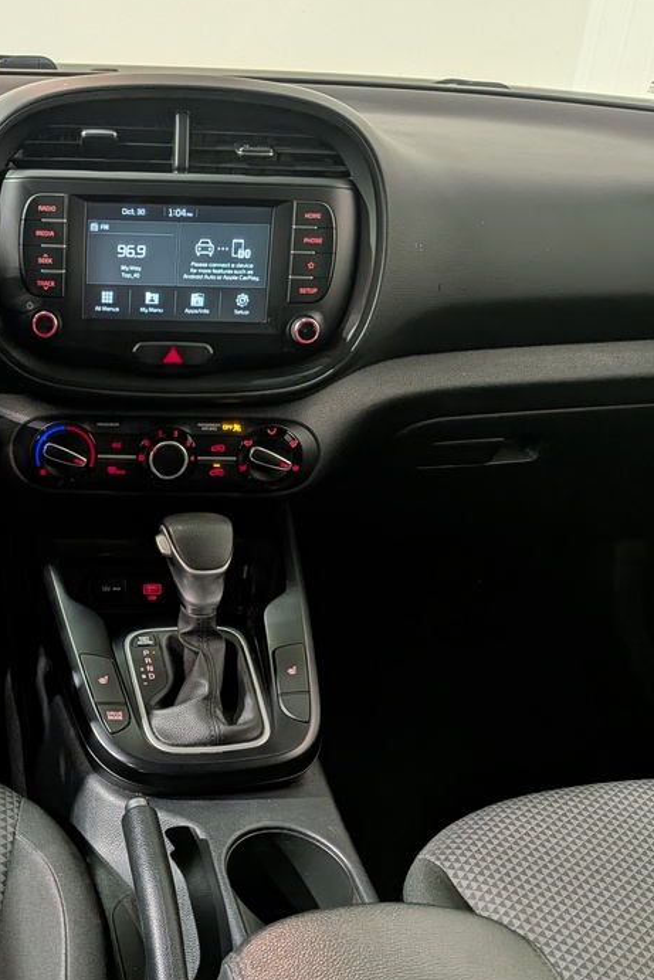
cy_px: 535
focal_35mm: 37
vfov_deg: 51.8
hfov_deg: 34.3
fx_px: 1008
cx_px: 87
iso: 118
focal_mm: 4.53
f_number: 1.7
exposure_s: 1/33.3
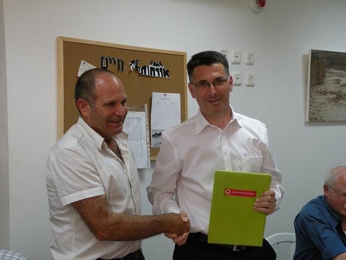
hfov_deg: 34.3
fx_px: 560
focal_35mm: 56
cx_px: 173
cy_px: 130
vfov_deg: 26.1
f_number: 3.5
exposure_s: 1/60
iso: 316
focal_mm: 9.8
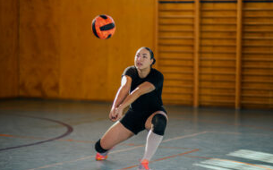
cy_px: 85
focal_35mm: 118
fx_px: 877
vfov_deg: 11.1
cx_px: 141
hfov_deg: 17.7
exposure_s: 1/500
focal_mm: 85
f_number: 1.4
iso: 125
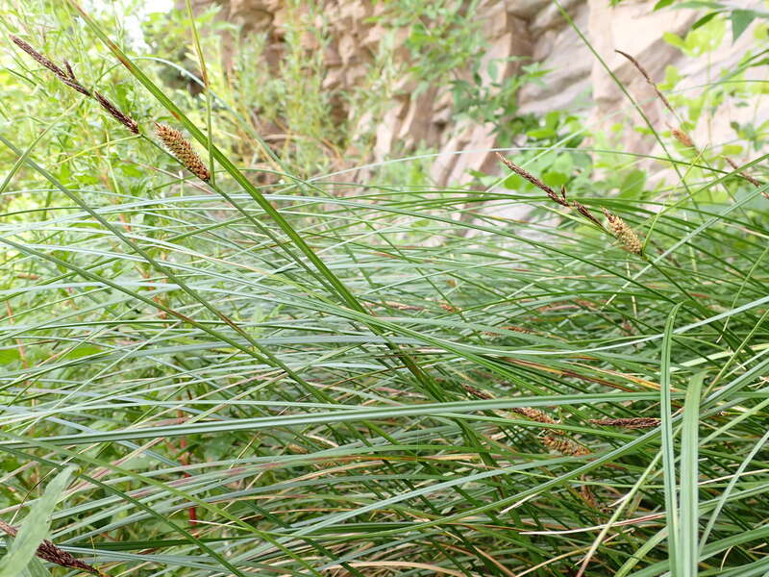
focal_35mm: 30
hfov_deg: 60.0
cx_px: 384
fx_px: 666
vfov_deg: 46.8
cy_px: 288
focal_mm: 5.4
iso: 100
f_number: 3.2
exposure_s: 1/125
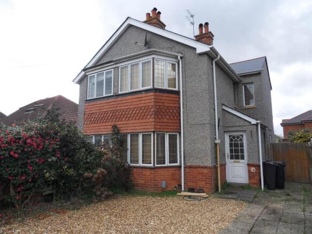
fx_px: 216
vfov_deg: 56.8
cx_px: 156
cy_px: 117
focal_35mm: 24
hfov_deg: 71.6
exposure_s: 1/90
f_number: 7.5
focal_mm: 4.2
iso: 80
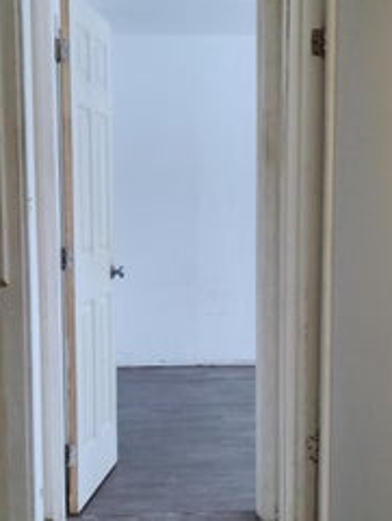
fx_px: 920
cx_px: 221
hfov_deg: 24.0
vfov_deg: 31.6
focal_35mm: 61
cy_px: 298
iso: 100
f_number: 1.8
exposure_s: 1/40
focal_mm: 5.4
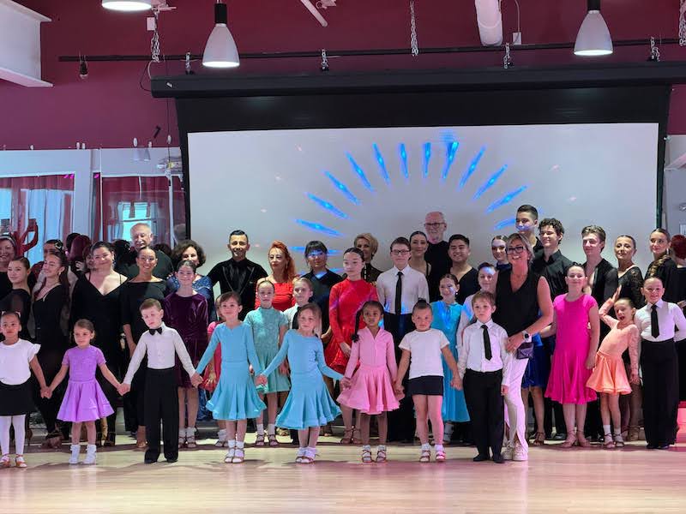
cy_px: 257
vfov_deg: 19.1
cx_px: 343
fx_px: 1526
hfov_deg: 25.3
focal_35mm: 77
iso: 500
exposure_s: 1/57
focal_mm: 9
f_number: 2.8
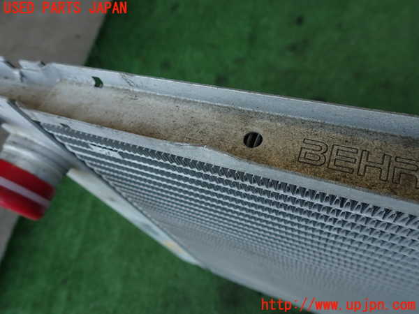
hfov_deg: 69.4
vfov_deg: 54.9
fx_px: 303
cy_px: 157
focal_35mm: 25
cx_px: 210
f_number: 2.8
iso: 100
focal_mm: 4.5
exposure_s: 1/125
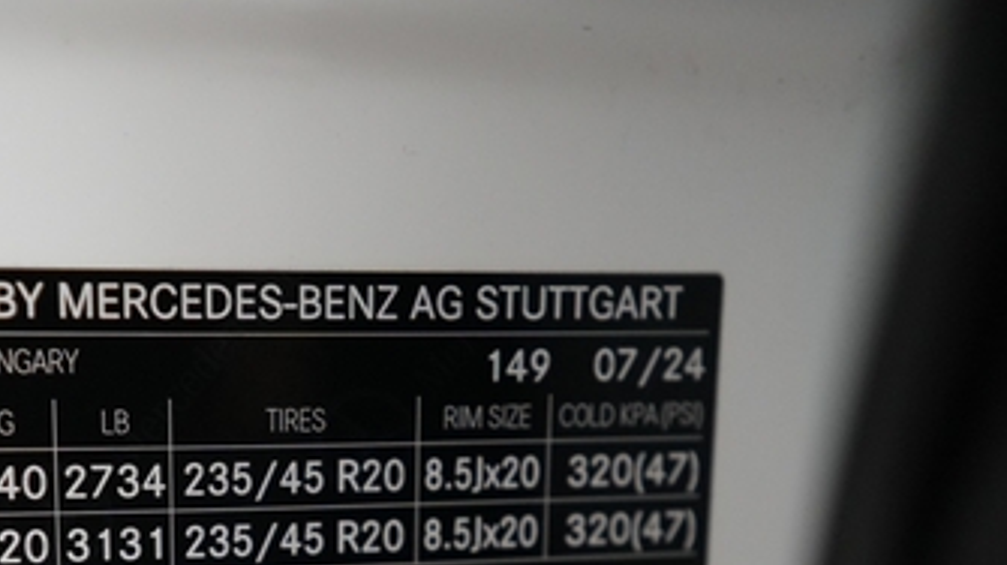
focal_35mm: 52
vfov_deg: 22.2
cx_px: 334
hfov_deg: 39.4
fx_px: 1388
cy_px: 559
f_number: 2.8
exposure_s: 1/160
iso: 5000
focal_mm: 26
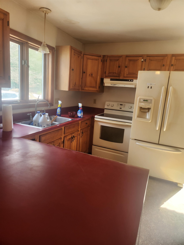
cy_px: 122
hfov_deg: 58.9
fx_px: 163
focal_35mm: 23
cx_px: 92
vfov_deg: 73.9
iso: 200
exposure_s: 1/180
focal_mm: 5.4
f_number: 1.8
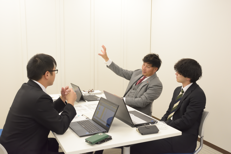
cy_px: 77
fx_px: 231
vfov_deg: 36.9
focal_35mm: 36
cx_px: 116
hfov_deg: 53.1
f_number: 8
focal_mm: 24
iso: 2000
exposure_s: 1/160
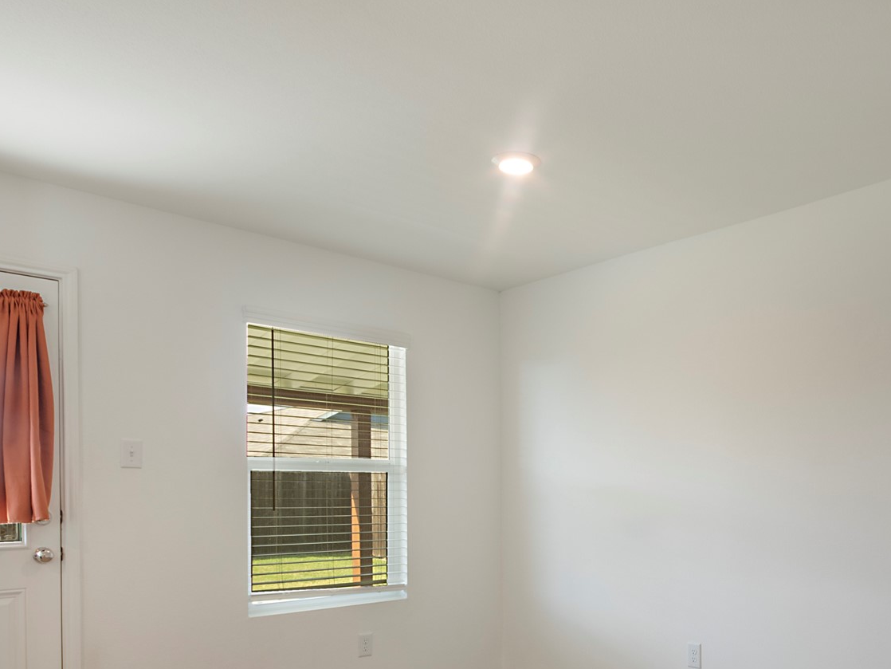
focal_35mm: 28
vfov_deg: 48.2
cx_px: 590
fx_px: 721
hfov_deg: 62.0
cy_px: 485
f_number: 11
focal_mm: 10
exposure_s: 1/20
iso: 100
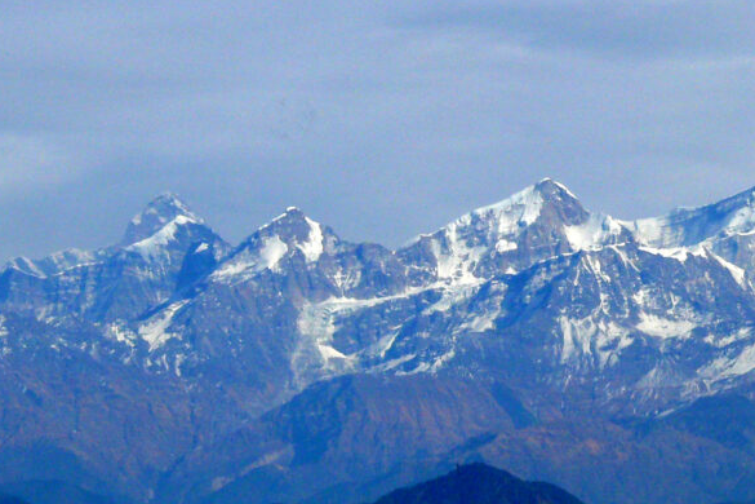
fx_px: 6564
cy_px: 18
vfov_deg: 4.4
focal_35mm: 313
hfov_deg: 6.6
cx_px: 479
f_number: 11
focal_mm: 36.3
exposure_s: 1/800
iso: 200
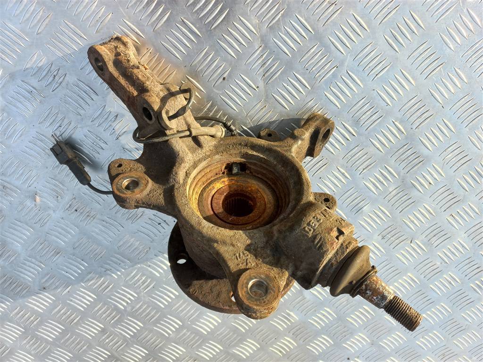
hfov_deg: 69.4
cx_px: 242
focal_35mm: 25
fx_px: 349
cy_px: 181
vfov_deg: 54.9
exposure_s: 1/177
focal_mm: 4.6
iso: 25
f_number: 1.8
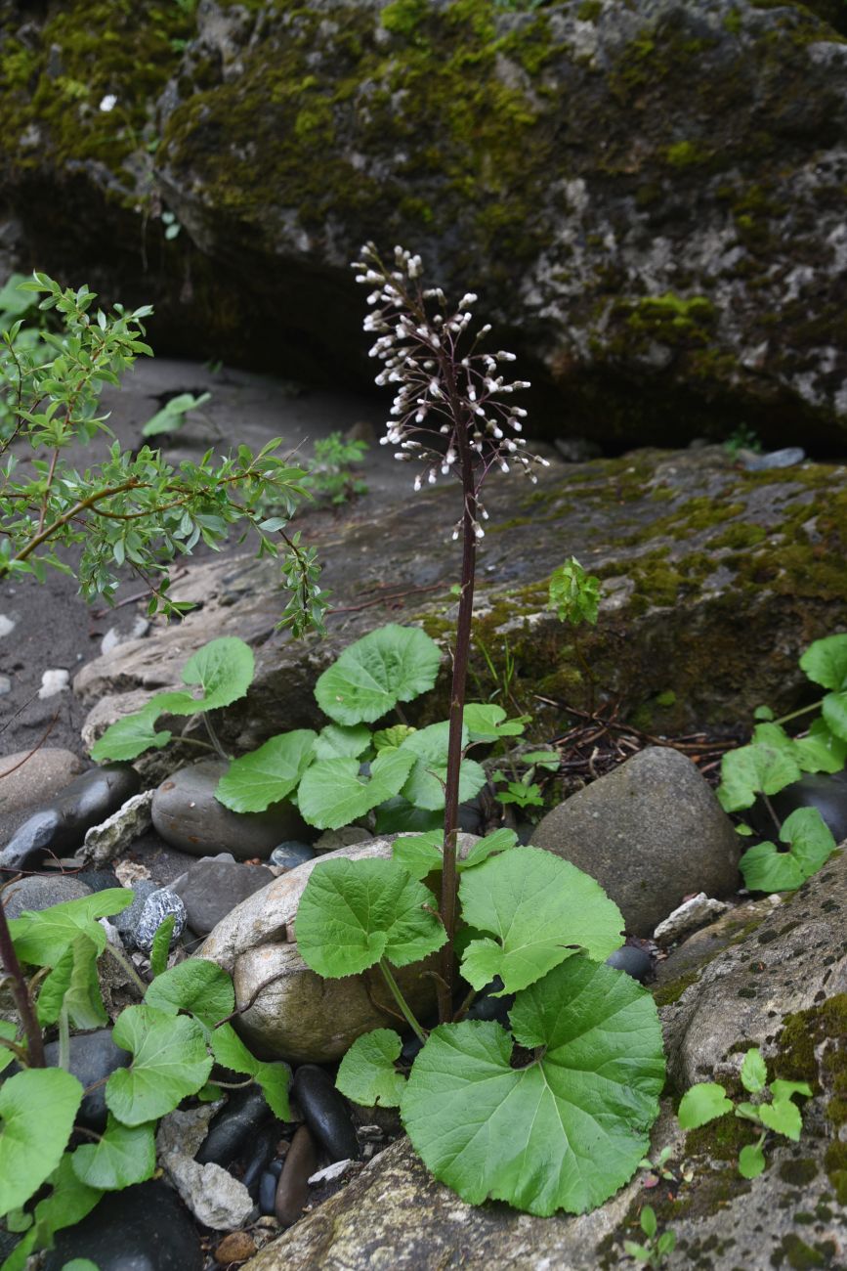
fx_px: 1129
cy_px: 636
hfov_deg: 41.1
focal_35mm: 32
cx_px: 424
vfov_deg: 58.7
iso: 500
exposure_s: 1/125
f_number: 4
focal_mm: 32
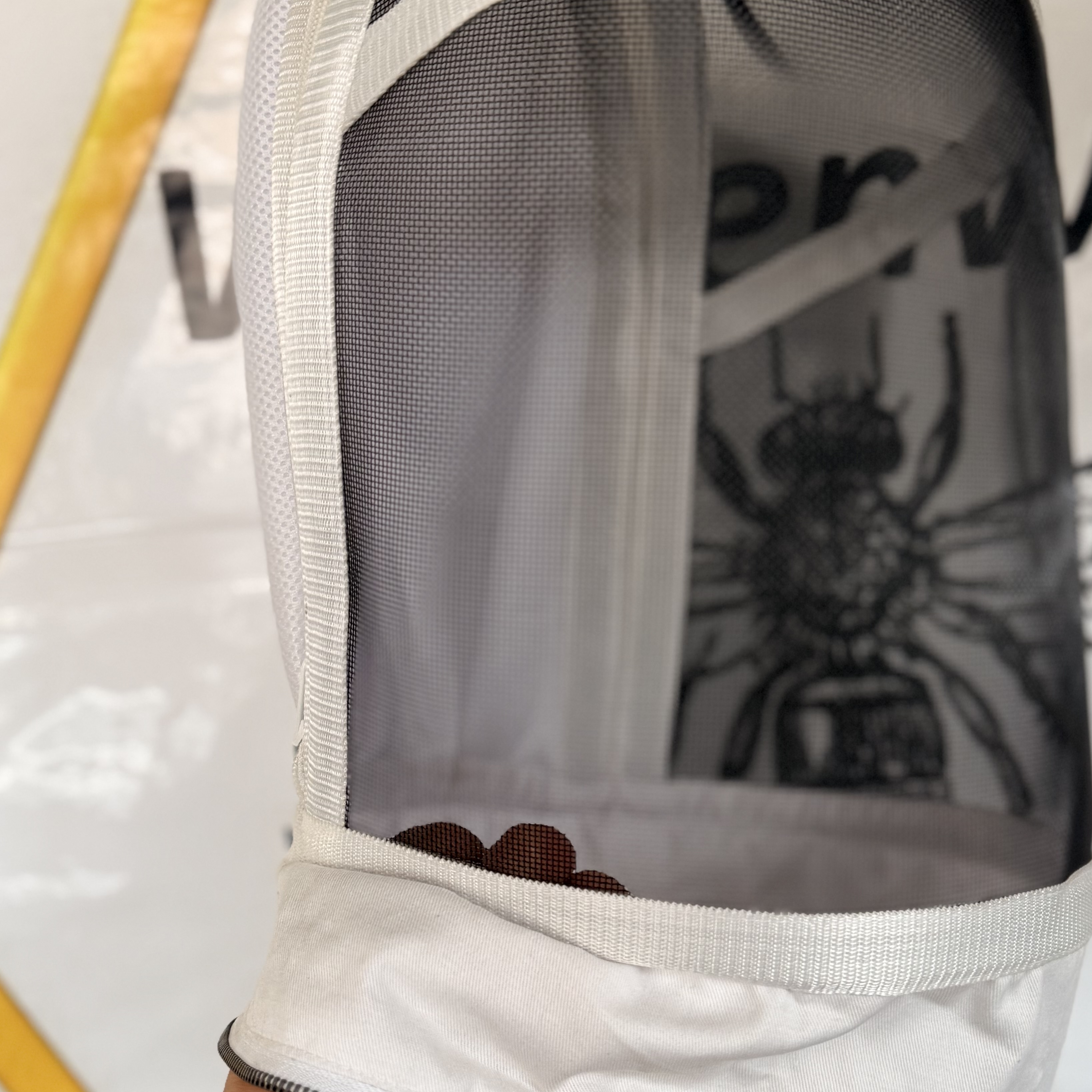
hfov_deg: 44.6
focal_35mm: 37
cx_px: 682
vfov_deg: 44.9
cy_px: 541
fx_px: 1321
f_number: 1.78
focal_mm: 6.76
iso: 160
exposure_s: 1/50
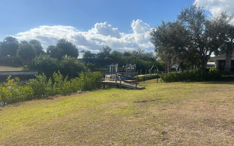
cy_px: 76
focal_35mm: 28
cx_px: 117
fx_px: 179
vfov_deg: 44.5
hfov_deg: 66.5
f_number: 1.5
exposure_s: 1/5587
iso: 50
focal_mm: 5.7
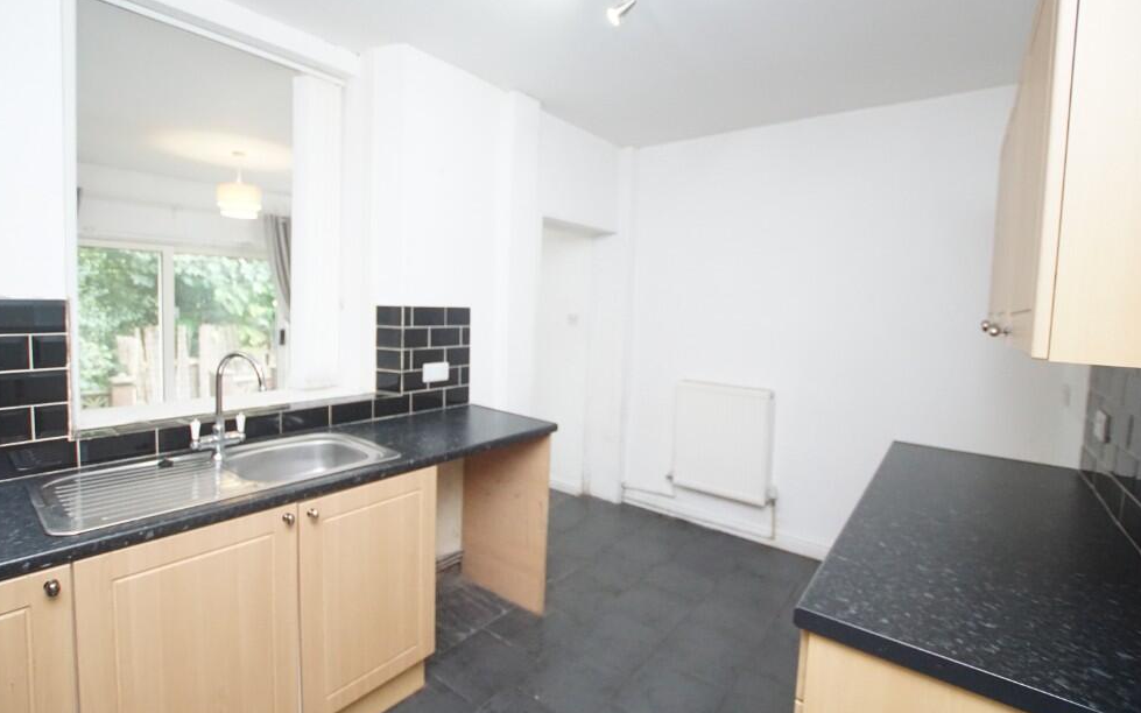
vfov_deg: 71.2
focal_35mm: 16
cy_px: 375
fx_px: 498
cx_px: 547
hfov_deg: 97.8
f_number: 3.5
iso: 3200
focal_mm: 10
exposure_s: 1/160
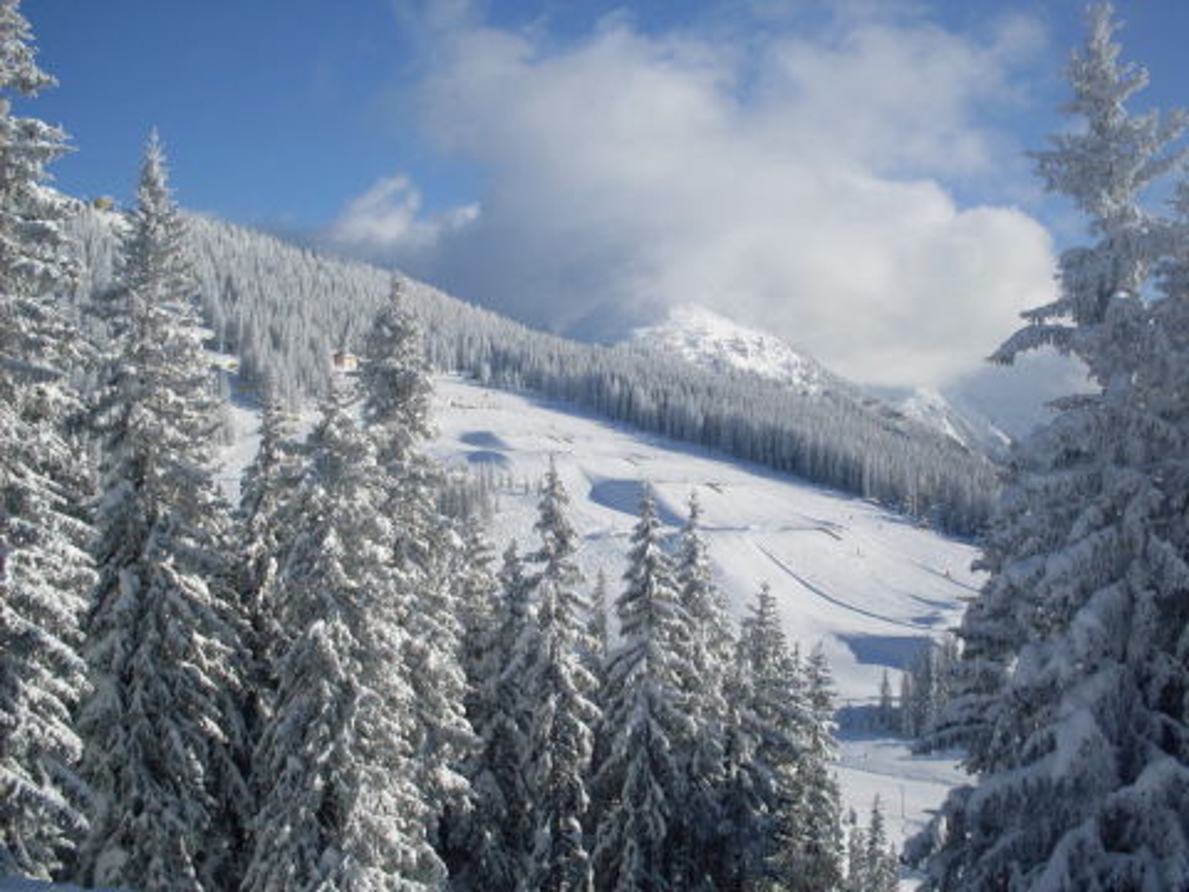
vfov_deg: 37.7
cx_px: 594
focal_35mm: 38
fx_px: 1305
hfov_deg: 49.0
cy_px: 446
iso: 80
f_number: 8.4
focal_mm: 6.3
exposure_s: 1/500
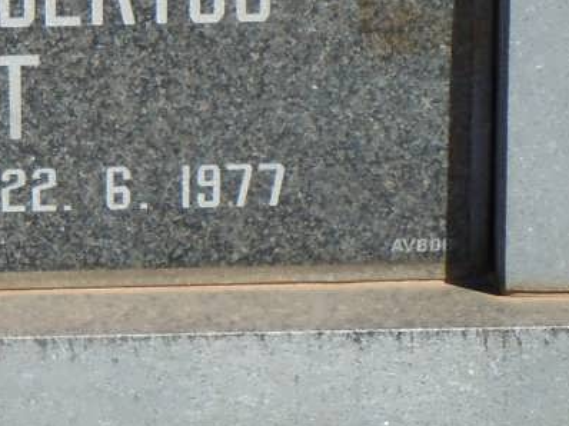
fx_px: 5750
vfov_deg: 4.2
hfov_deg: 5.6
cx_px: -107
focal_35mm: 350
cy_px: -69
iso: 200
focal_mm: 20.9
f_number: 4.6
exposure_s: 1/800
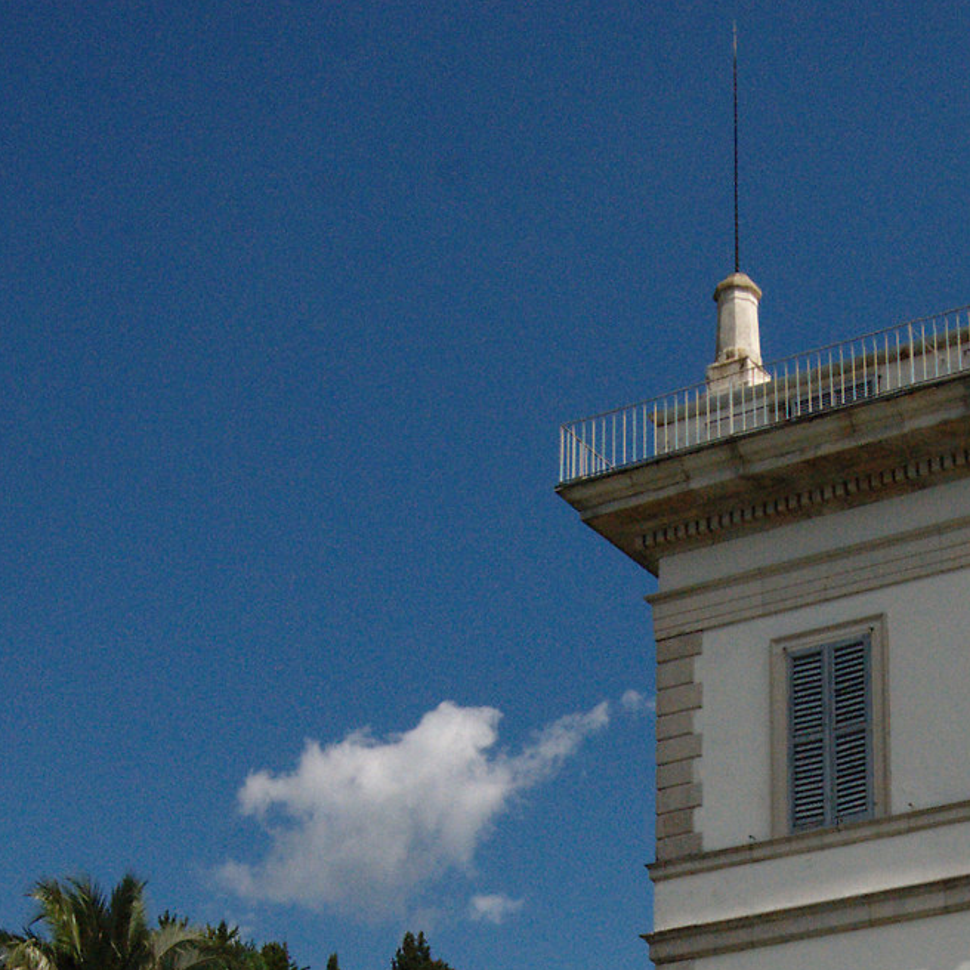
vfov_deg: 19.5
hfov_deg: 20.5
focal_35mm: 84
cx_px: 691
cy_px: 1148
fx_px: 2663
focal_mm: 18
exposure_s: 1/1250
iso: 800
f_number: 11
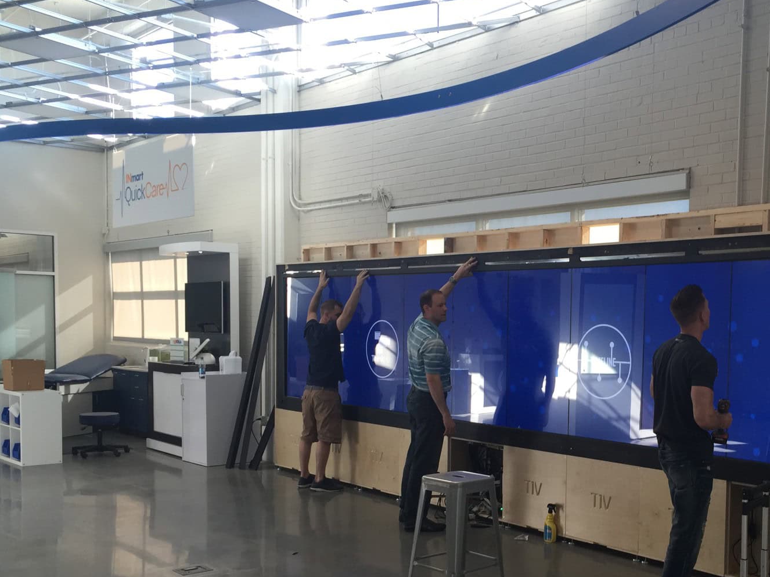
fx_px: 934
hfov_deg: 43.8
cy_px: 395
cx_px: 548
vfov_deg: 34.0
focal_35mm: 42
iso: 32
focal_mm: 4.2
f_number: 2.2
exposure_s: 1/60
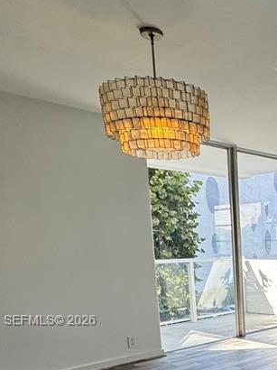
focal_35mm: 41
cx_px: 335
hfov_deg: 29.9
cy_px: 321
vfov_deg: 42.6
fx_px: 438
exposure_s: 1/120
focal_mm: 2.22
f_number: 2.2
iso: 50
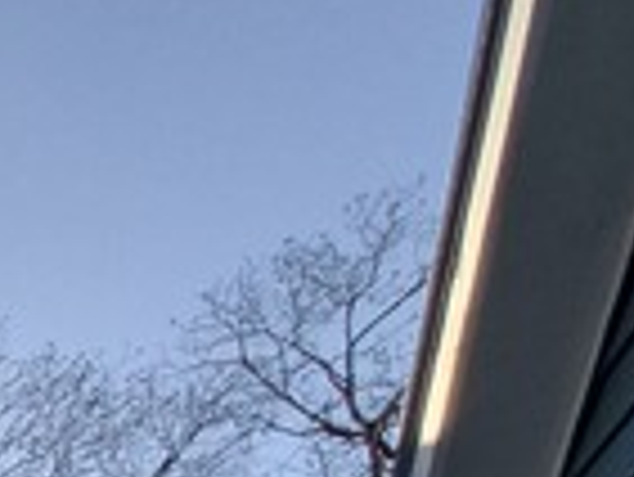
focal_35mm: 59
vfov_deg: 17.7
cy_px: 950
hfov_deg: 20.7
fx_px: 1082
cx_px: -549
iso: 40
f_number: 2.2
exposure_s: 1/1140
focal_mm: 1.74
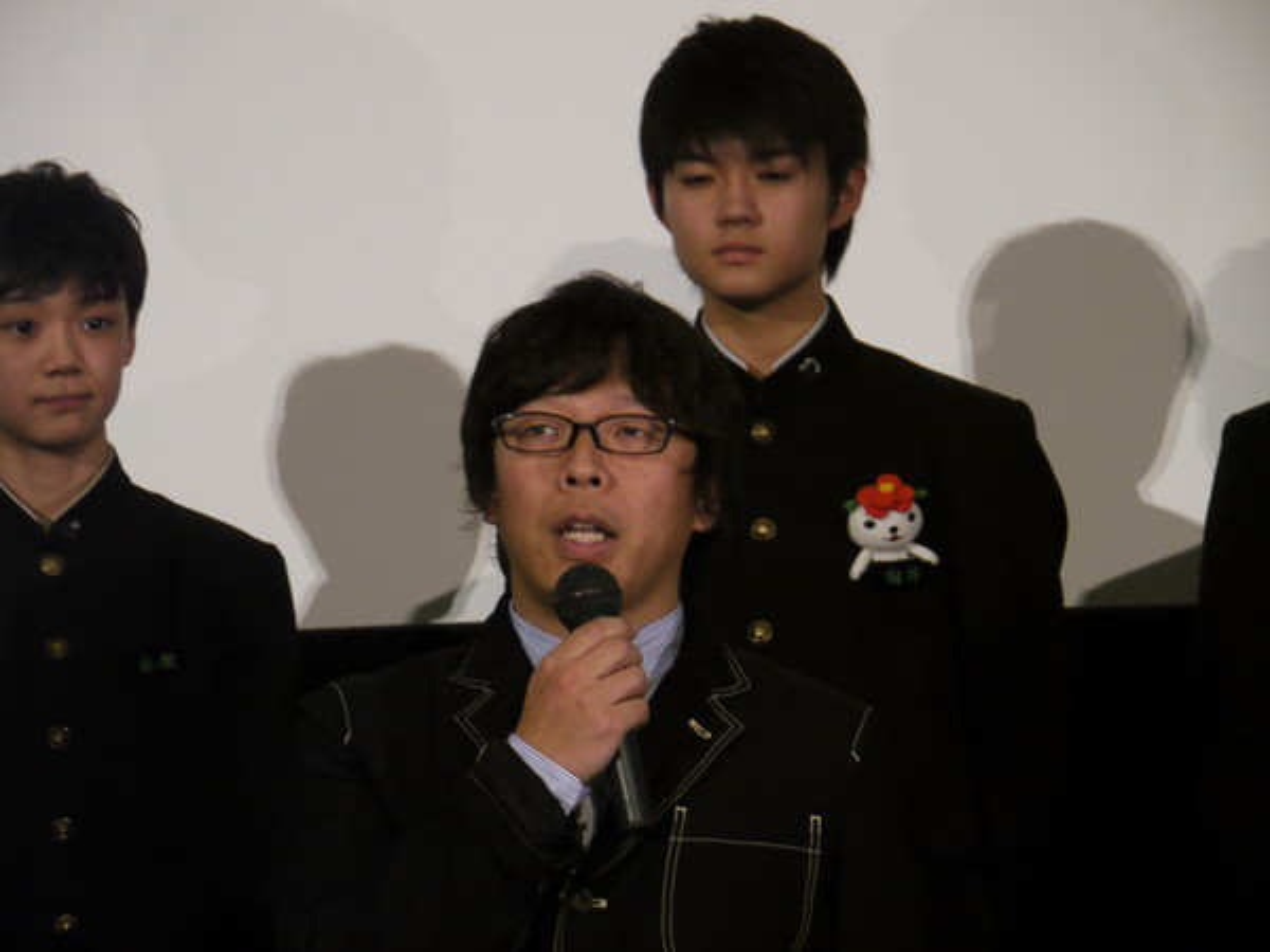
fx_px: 7558
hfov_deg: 9.6
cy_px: 476
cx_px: 635
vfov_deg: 7.2
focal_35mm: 206
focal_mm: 103
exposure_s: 1/30
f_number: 5.8
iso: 800
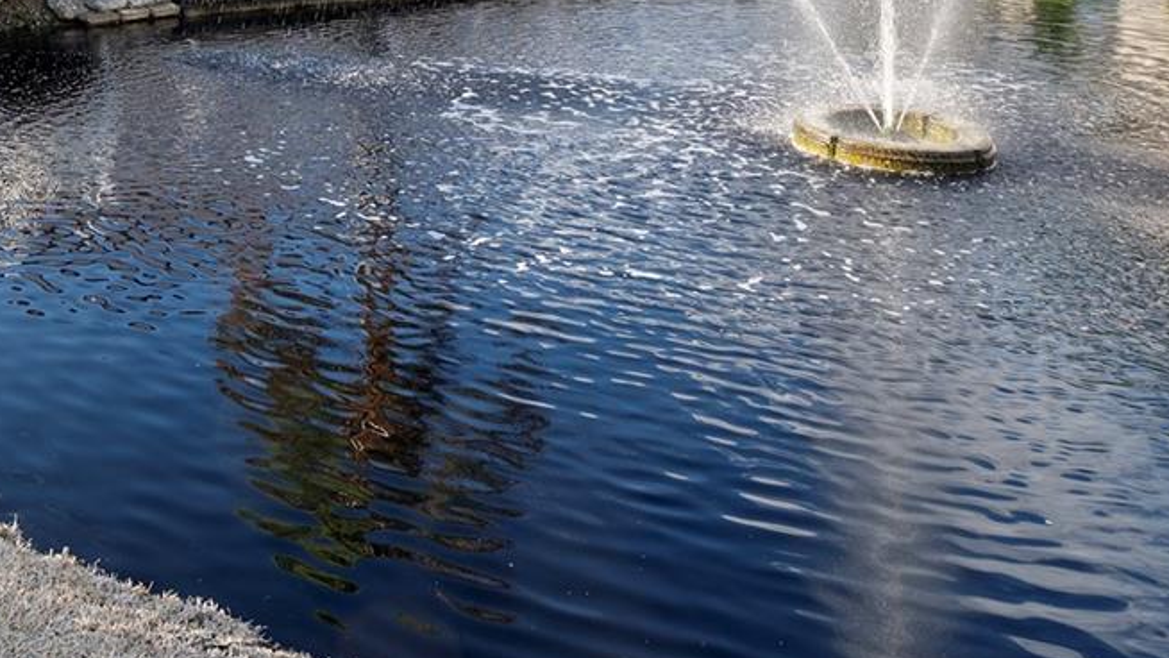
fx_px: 1271
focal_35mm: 41
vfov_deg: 24.7
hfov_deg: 44.6
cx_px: 102
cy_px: -225
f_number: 8
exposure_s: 1/100
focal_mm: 16
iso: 400
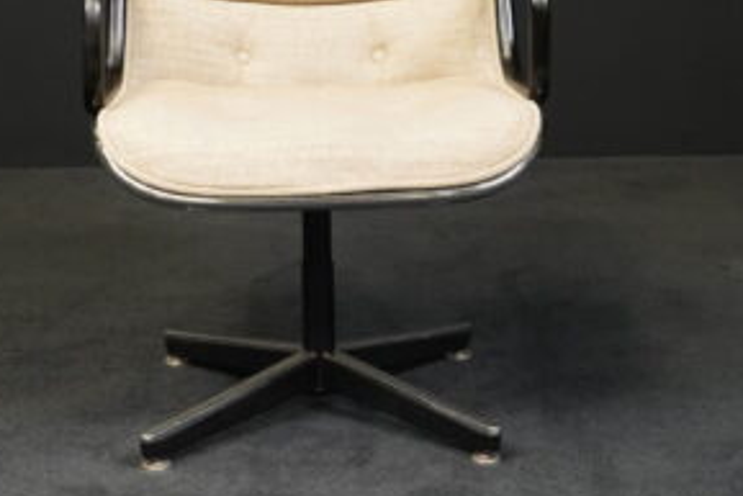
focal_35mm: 85
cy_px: 59
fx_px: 1755
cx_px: 321
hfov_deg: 23.9
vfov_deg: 15.9
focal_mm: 41
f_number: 8
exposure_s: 1/100
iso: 5000
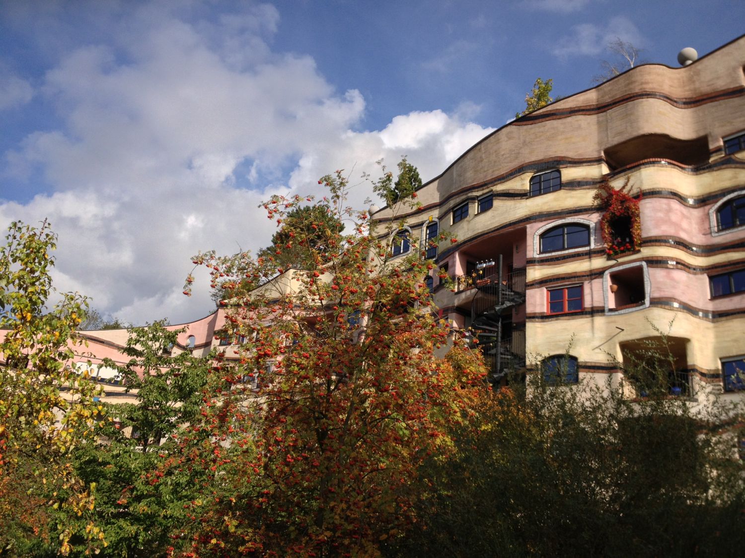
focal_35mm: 35
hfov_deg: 52.6
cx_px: 372
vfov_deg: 40.7
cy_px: 279
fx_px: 753
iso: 50
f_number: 2.4
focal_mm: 4.28
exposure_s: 1/1623
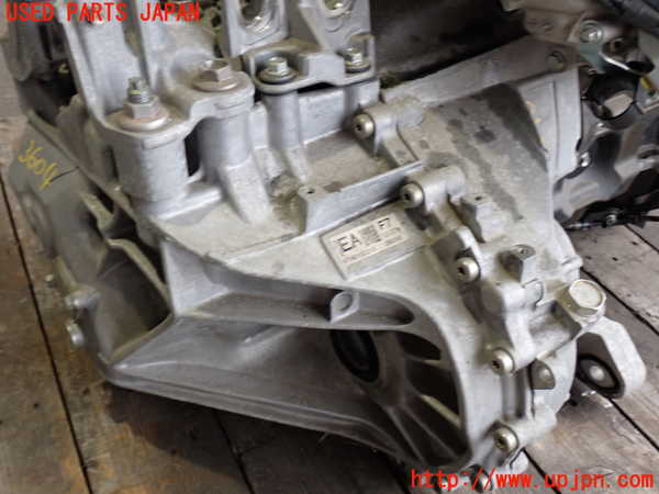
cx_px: 330
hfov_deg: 45.8
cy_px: 247
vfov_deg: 35.1
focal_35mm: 41
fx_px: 781
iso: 250
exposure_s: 1/40
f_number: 2.8
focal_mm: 7.31
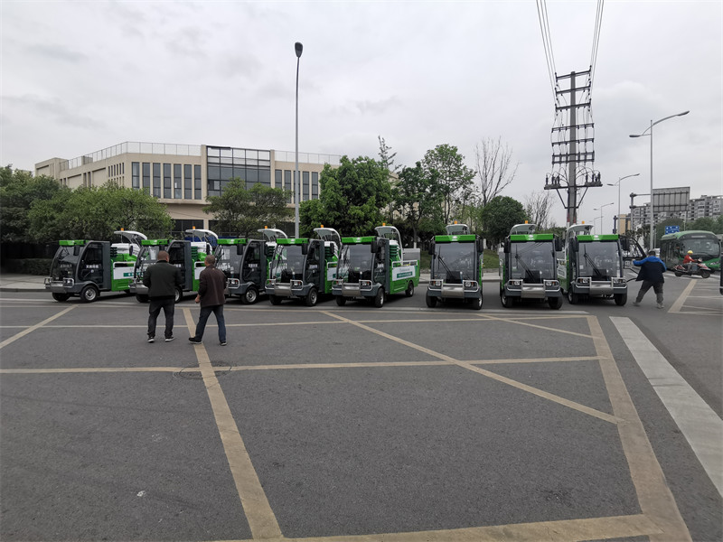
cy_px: 271
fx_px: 355
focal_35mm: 17
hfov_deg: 91.0
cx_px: 362
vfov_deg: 74.7
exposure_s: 1/770
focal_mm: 2.26
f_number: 2.2
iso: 50
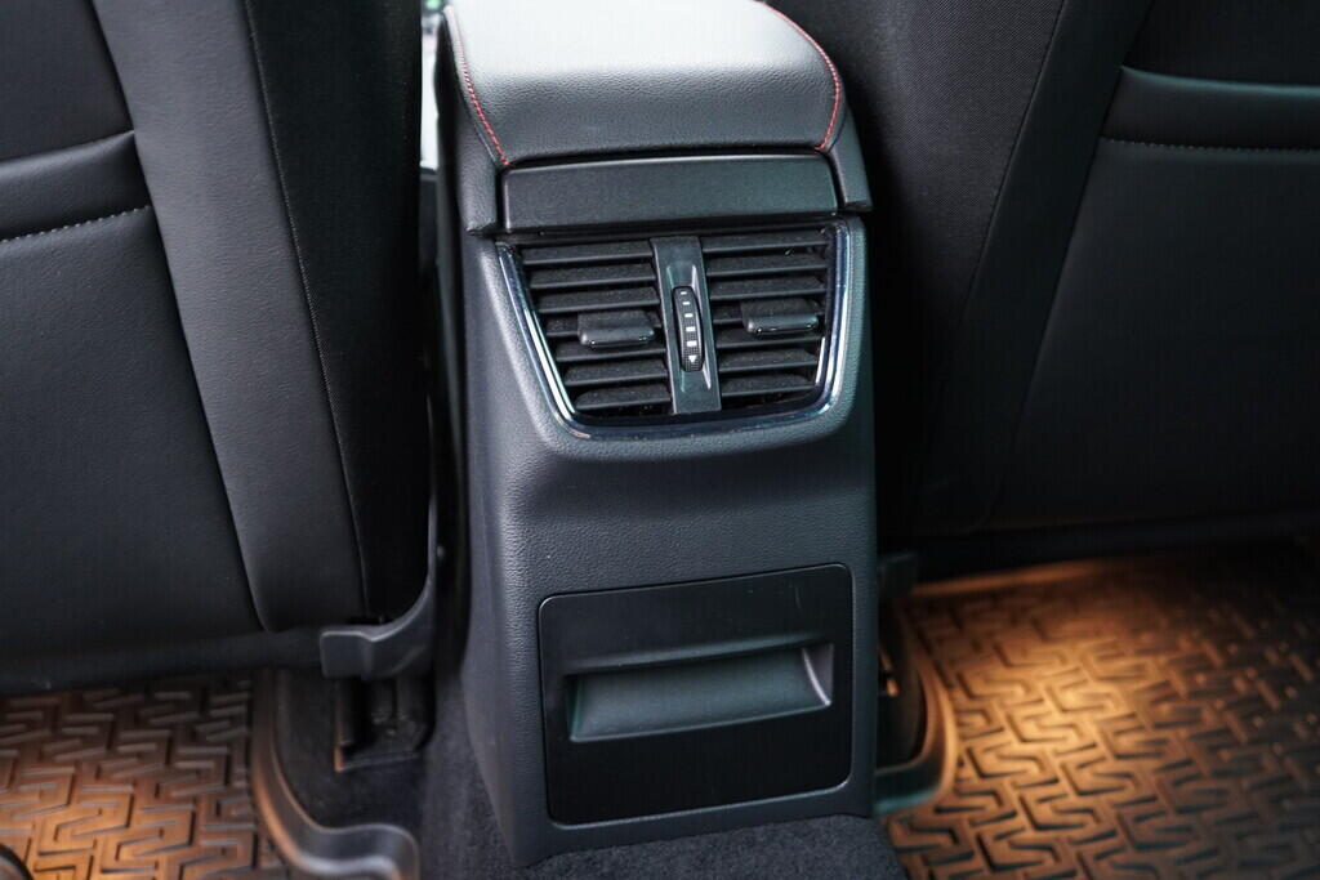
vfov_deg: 36.9
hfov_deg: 53.1
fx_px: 1320
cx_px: 660
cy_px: 440
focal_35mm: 36
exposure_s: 1/40
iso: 1000
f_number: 2.8
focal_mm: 24
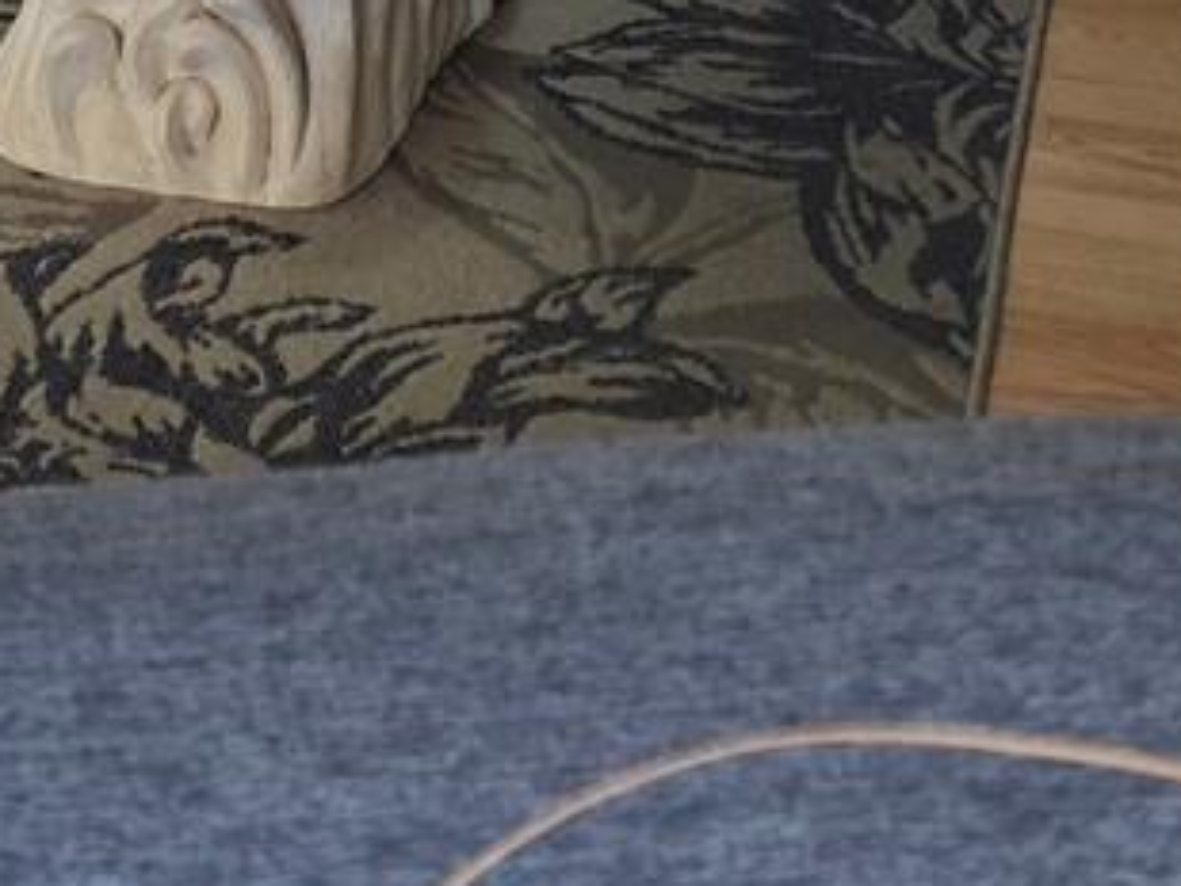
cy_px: -1386
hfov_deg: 16.4
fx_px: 4062
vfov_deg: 10.4
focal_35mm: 119
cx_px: 199
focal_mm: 6.3
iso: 100
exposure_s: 1/180
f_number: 1.7
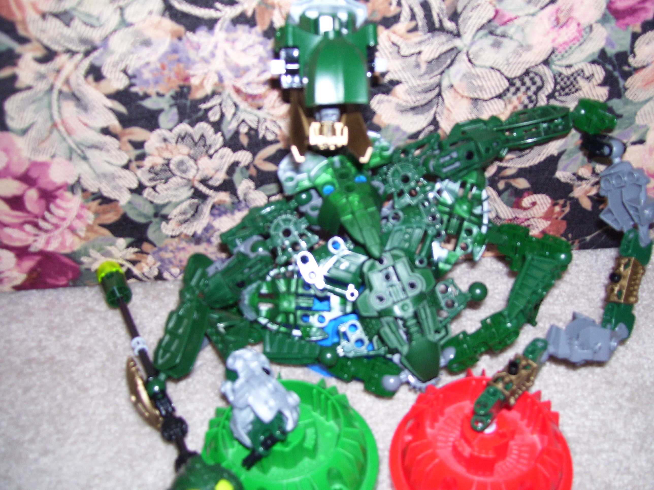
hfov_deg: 50.1
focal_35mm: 37
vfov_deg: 38.7
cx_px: 327
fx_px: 699
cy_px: 245
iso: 125
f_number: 2.7
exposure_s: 1/60
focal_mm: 6
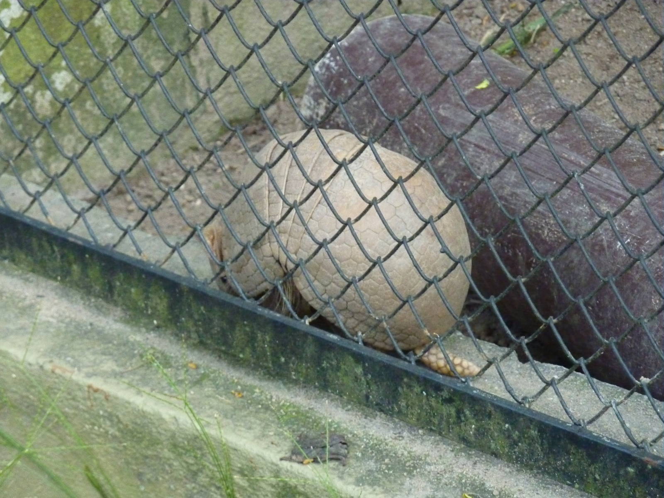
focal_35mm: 169
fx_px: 3242
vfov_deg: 8.8
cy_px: 249
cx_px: 332
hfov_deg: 11.7
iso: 800
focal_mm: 27.8
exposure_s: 1/80
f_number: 4.5
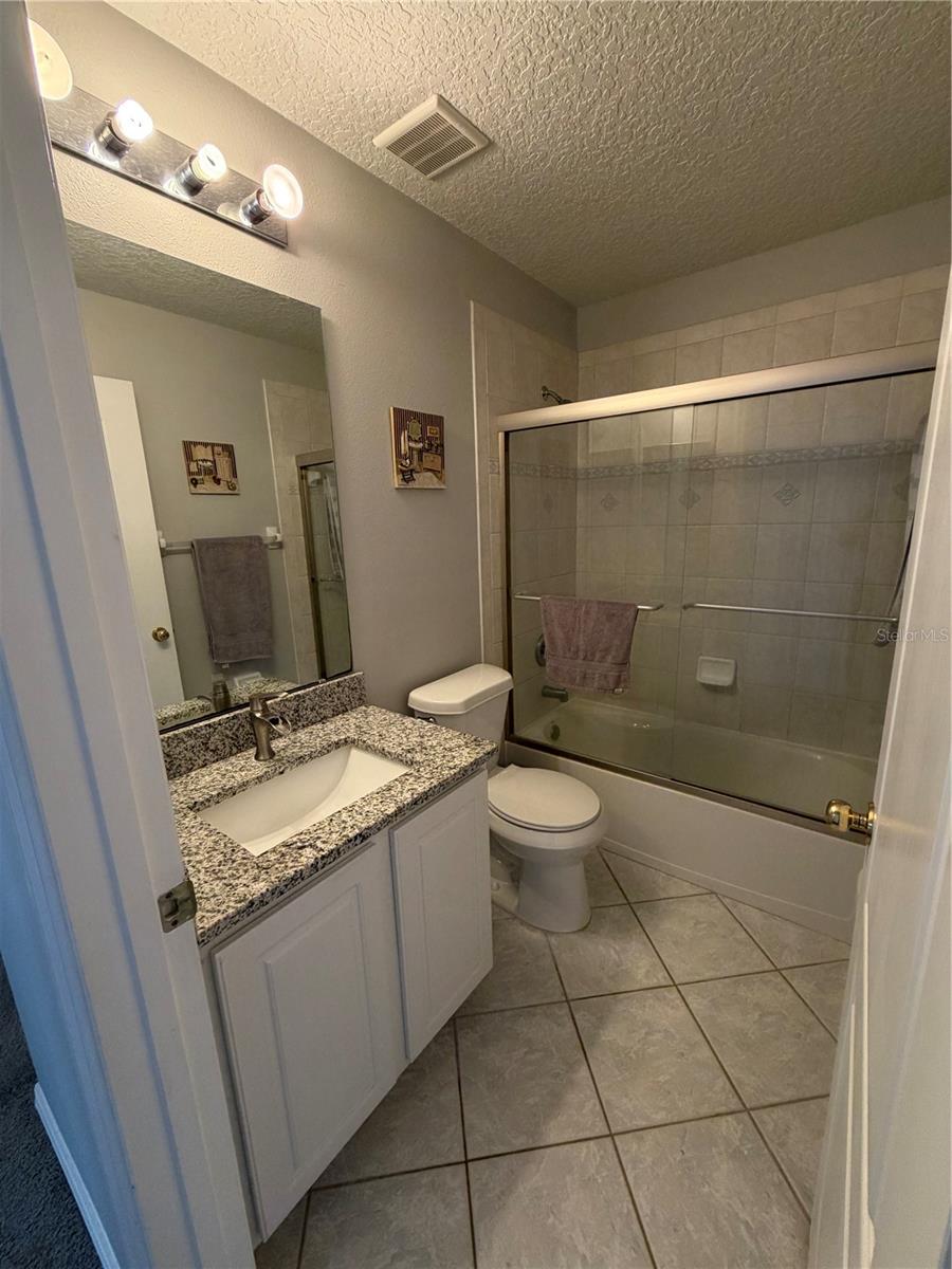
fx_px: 513
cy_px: 634
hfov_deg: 85.7
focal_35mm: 14
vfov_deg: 102.1
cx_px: 476
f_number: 2.2
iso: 250
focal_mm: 2.22
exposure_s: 1/60
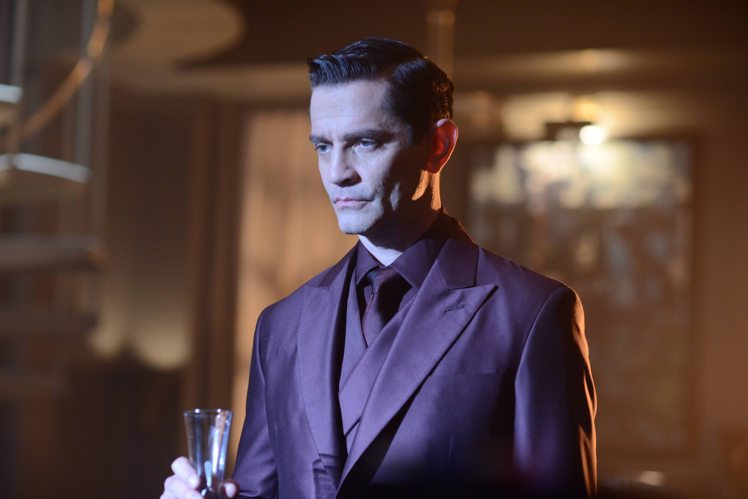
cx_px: 374
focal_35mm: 105
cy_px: 250
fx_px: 2182
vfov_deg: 13.1
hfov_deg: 19.5
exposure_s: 1/100
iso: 1600
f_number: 2.8
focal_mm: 105
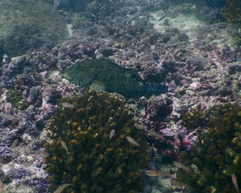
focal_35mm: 43
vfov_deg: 34.9
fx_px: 307
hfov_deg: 42.7
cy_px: 107
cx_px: 95
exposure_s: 1/160
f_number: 2.8
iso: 125
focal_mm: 4.3
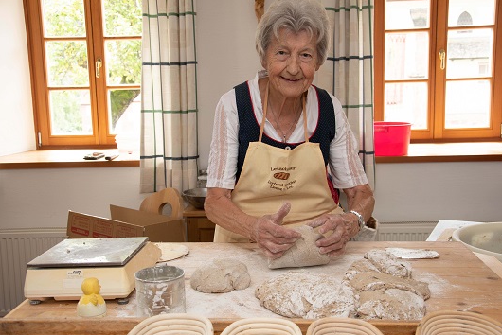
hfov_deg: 47.4
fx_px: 572
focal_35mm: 41
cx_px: 247
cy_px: 175
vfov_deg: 32.7
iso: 400
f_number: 5.6
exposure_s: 1/60
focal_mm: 26
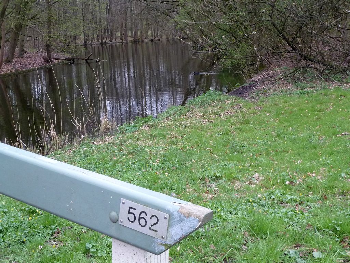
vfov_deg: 30.3
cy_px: 132
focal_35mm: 48
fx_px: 485
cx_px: 175
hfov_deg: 39.7
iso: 200
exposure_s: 1/30
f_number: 3.8
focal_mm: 7.9
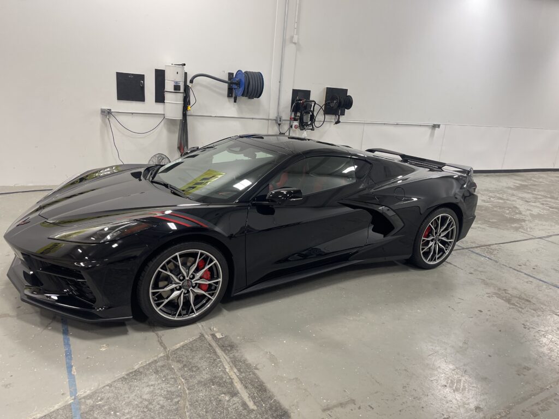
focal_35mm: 25
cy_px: 210
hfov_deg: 69.4
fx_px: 404
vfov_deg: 54.9
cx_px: 280
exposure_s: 1/120
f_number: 1.6
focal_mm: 5.1
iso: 125
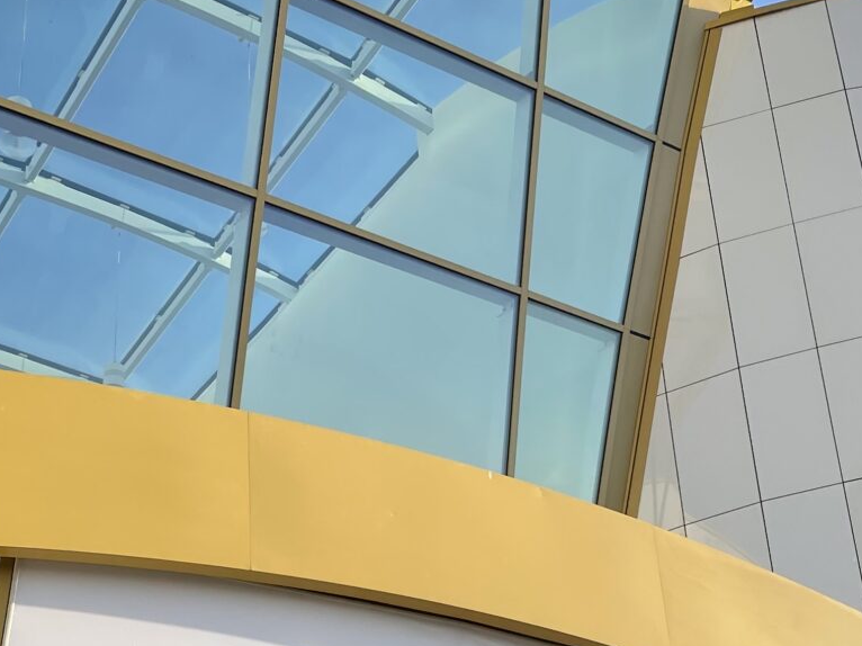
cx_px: 535
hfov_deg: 28.1
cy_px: 580
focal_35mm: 69
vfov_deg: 20.9
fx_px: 1718
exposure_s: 1/1795
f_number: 1.6
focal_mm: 5.1
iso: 32
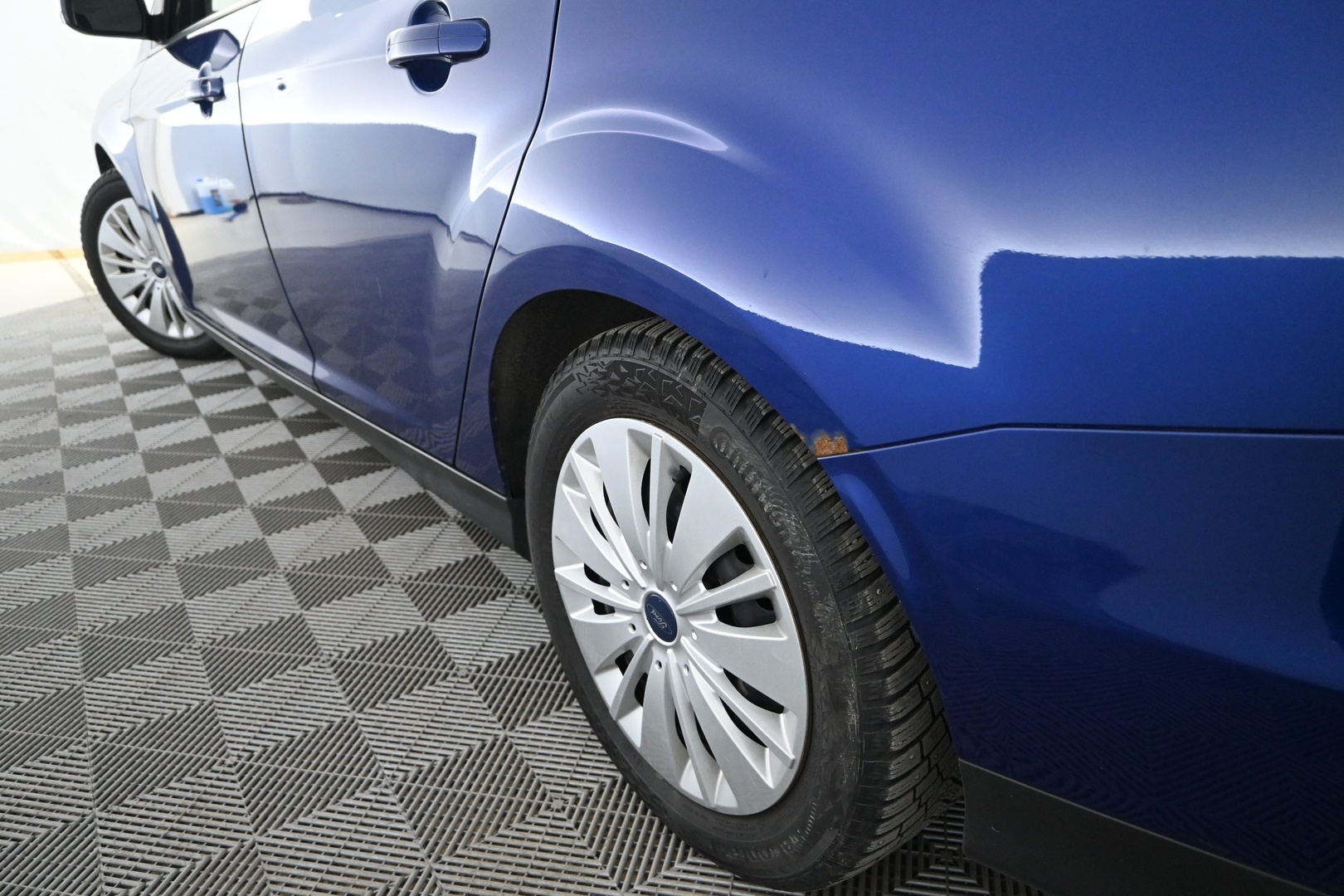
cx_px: 672
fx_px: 980
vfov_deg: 49.1
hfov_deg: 68.9
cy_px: 448
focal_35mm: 26
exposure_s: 1/80
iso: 3200
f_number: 3.5
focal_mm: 17.5
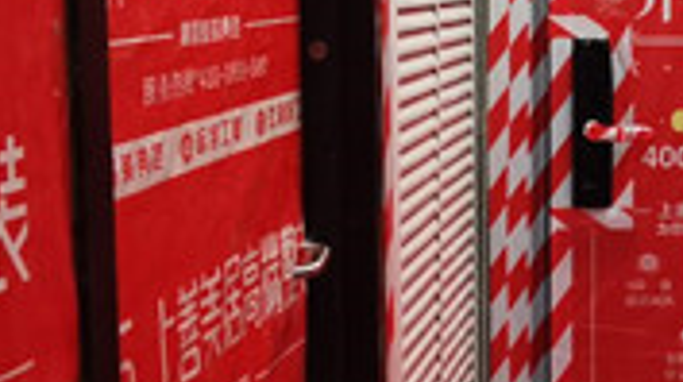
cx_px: 737
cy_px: 112
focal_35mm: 79
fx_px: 1429
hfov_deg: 25.1
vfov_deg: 15.2
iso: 320
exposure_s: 1/33.3
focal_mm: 2.35
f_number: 2.2
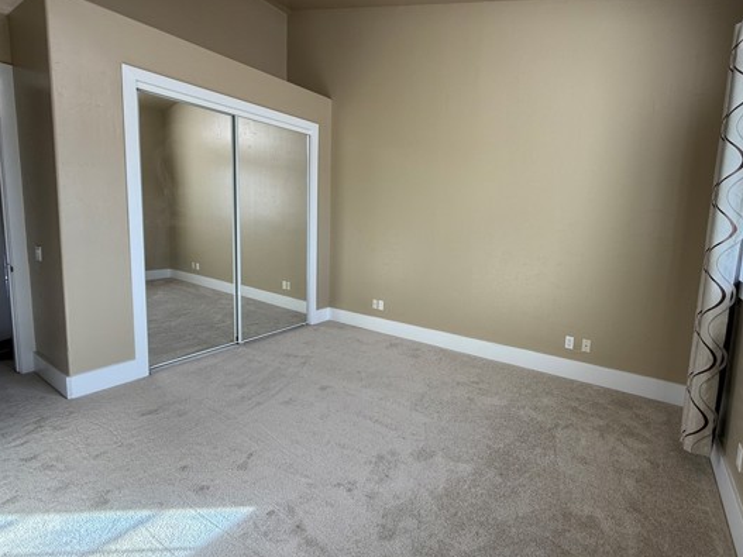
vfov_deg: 74.5
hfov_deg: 90.4
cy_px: 252
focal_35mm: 17
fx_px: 365
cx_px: 427
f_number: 2.2
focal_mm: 2.22
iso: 40
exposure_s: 1/100
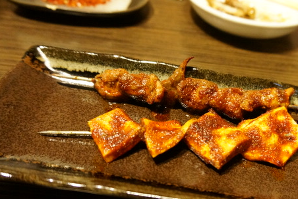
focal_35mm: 34
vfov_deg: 38.8
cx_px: 188
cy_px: 115
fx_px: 282
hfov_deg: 55.1
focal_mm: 16
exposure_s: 1/40
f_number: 3.5
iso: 3200
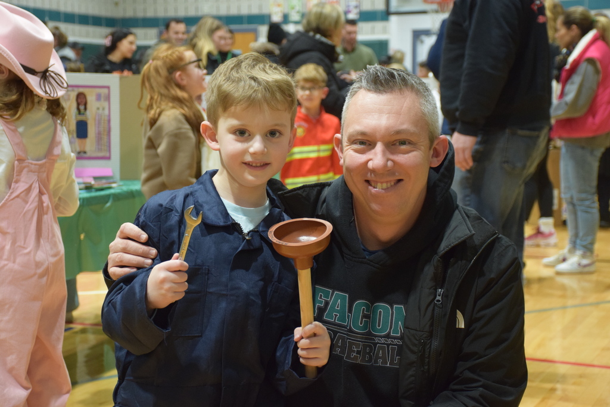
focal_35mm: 72
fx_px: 1220
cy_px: 204
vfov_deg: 18.9
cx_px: 305
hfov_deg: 28.1
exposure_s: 1/60
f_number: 4.5
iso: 2000
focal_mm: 48
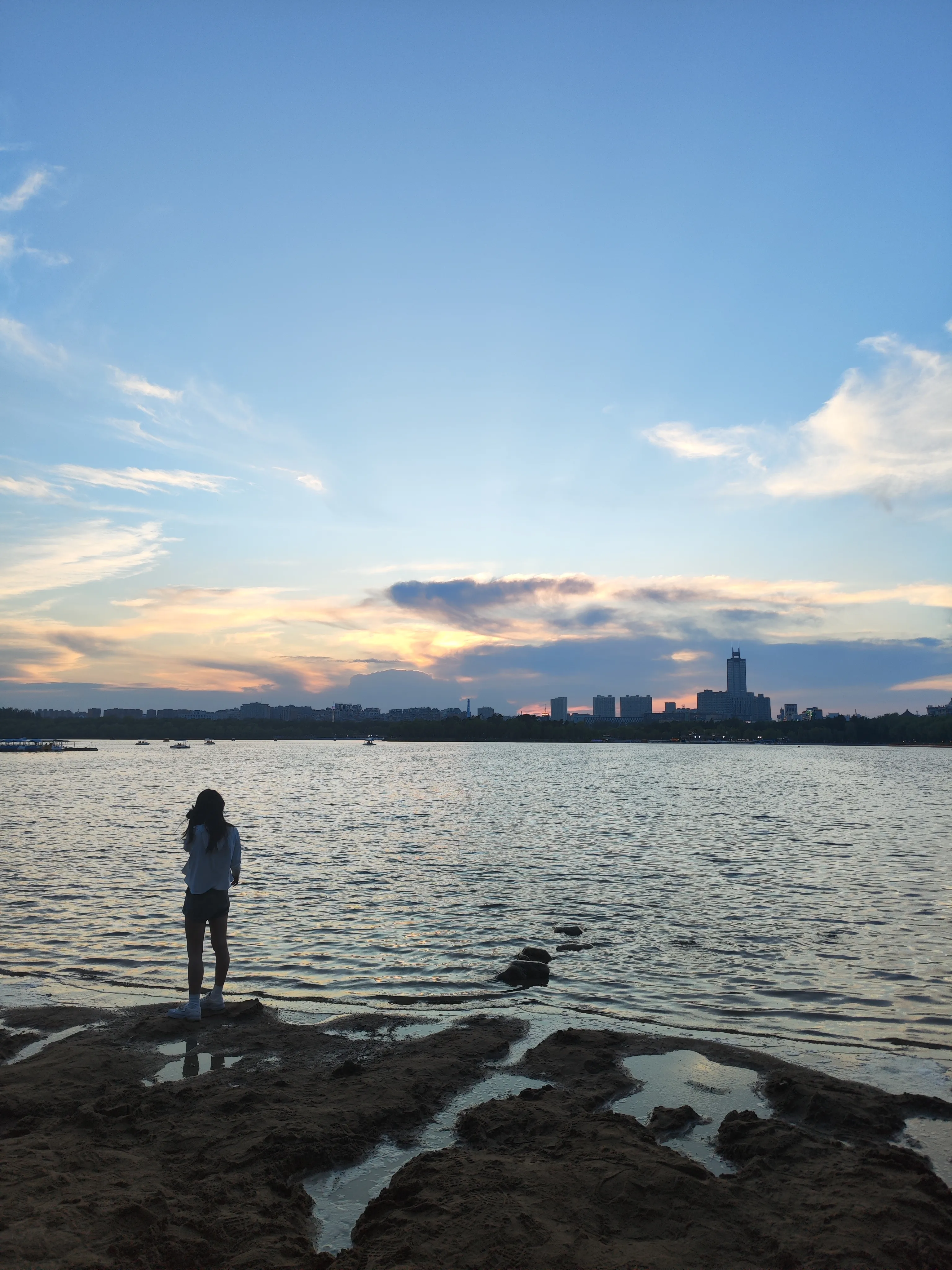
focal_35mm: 24
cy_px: 635
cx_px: 476
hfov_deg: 56.8
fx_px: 880
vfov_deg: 71.6
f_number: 1.9
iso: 50
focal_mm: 6.92
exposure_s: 1/513
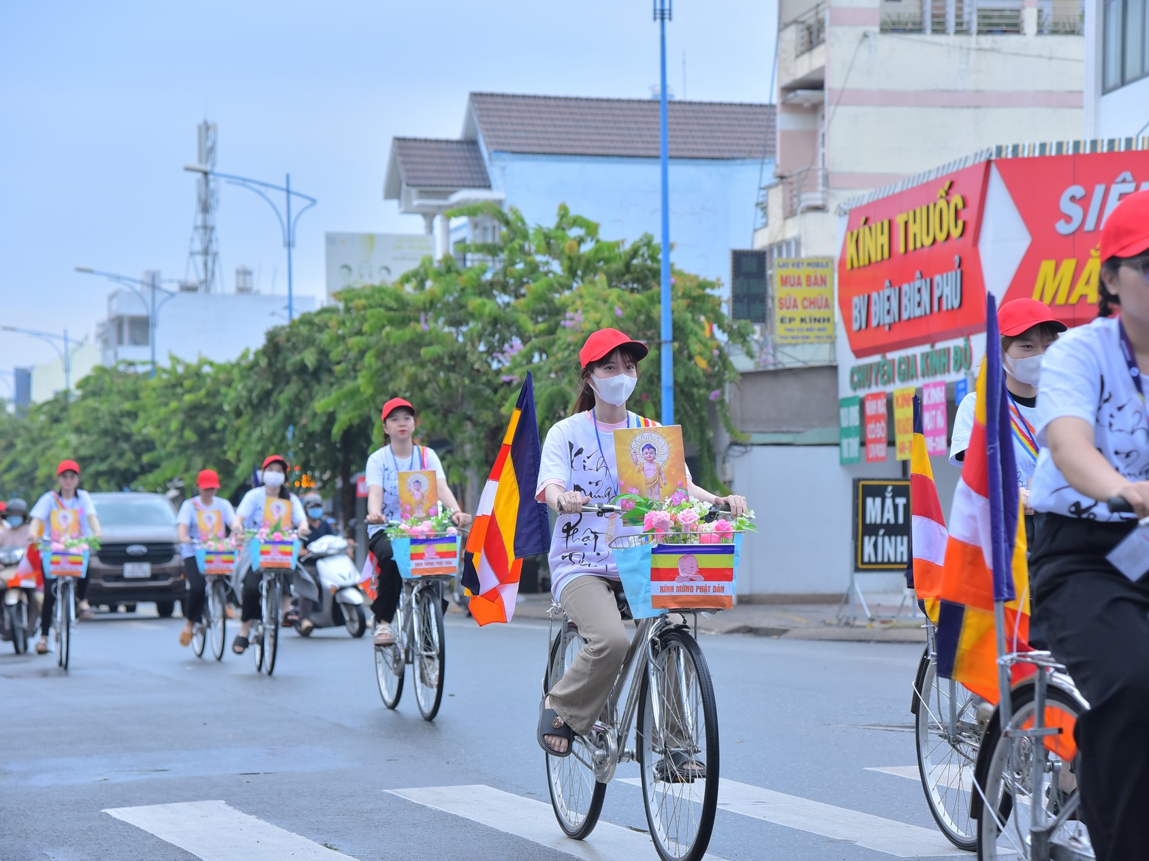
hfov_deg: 21.1
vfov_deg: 15.9
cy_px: 433
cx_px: 602
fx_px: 3087
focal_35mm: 93
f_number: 5.6
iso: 500
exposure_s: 1/640
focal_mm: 85
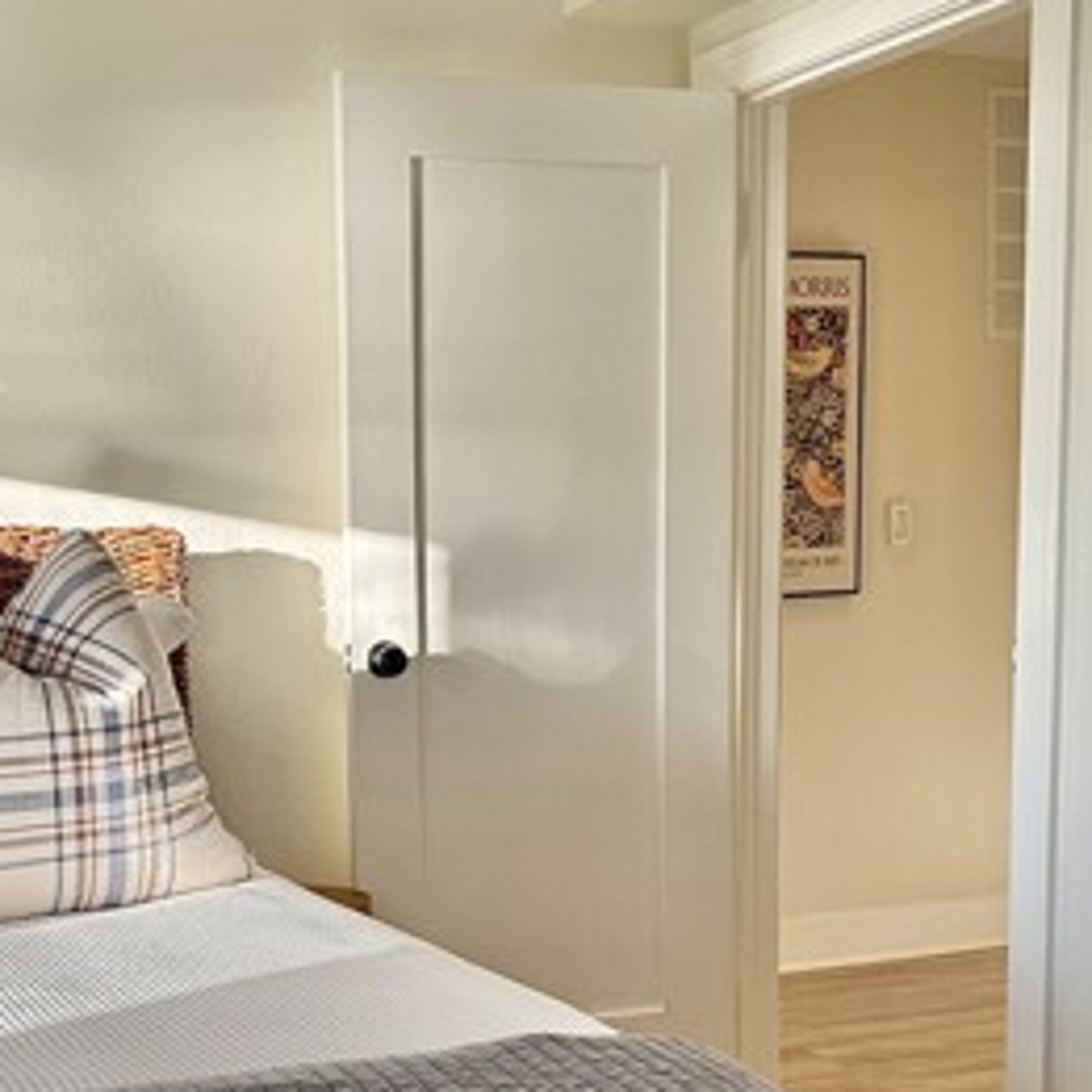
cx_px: 310
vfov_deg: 32.3
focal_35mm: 52
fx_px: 1856
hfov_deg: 32.3
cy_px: 778
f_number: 1.78
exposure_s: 1/389
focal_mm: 6.76
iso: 80
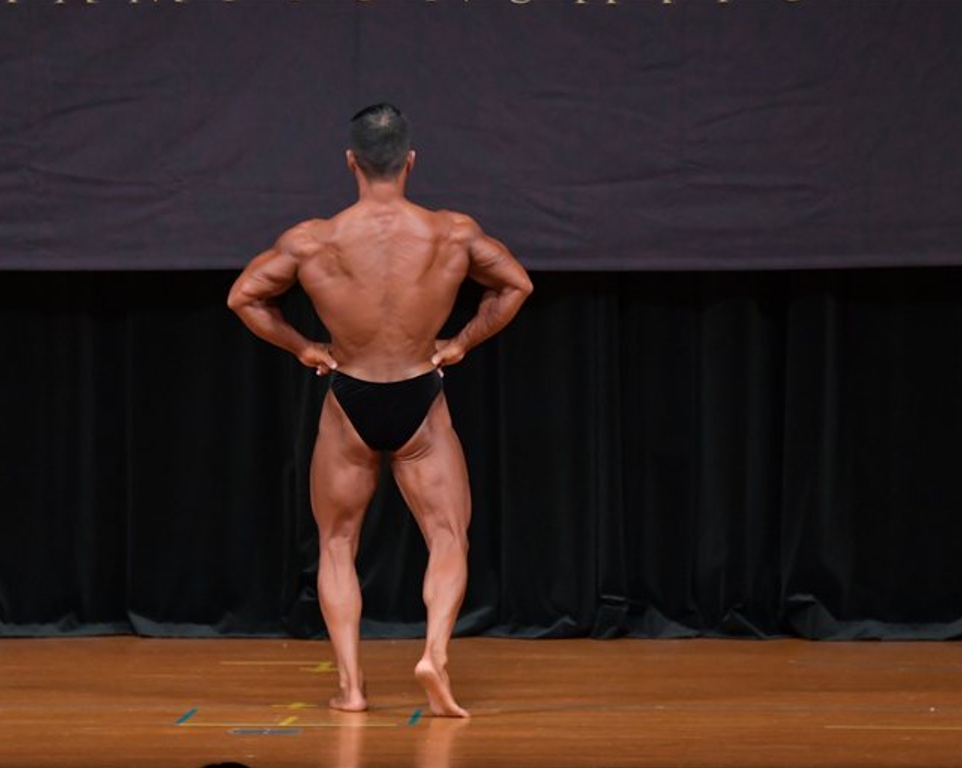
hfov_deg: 6.3
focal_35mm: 306
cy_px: 383
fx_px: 8708
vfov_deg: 5.1
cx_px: 395
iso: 4000
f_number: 5.6
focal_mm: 180
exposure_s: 1/400
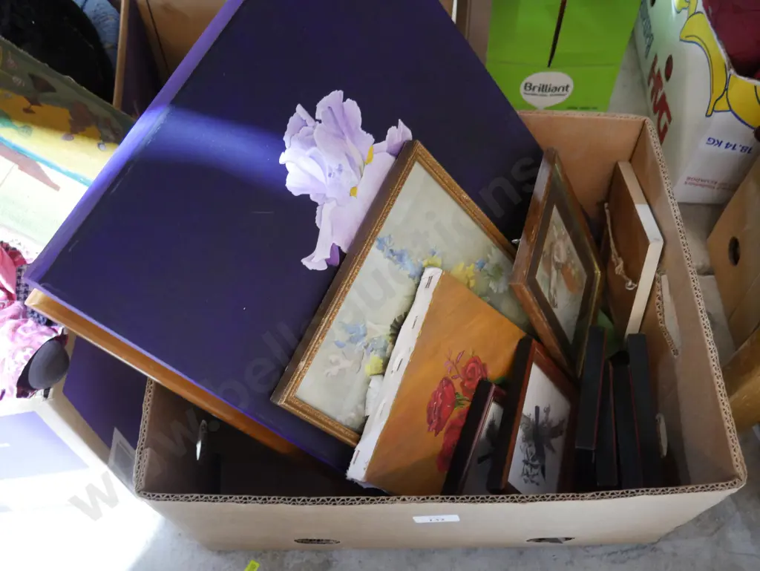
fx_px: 703
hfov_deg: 56.8
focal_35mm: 32
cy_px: 286
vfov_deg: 44.2
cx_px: 380
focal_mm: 16
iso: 3200
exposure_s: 1/40
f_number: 3.6
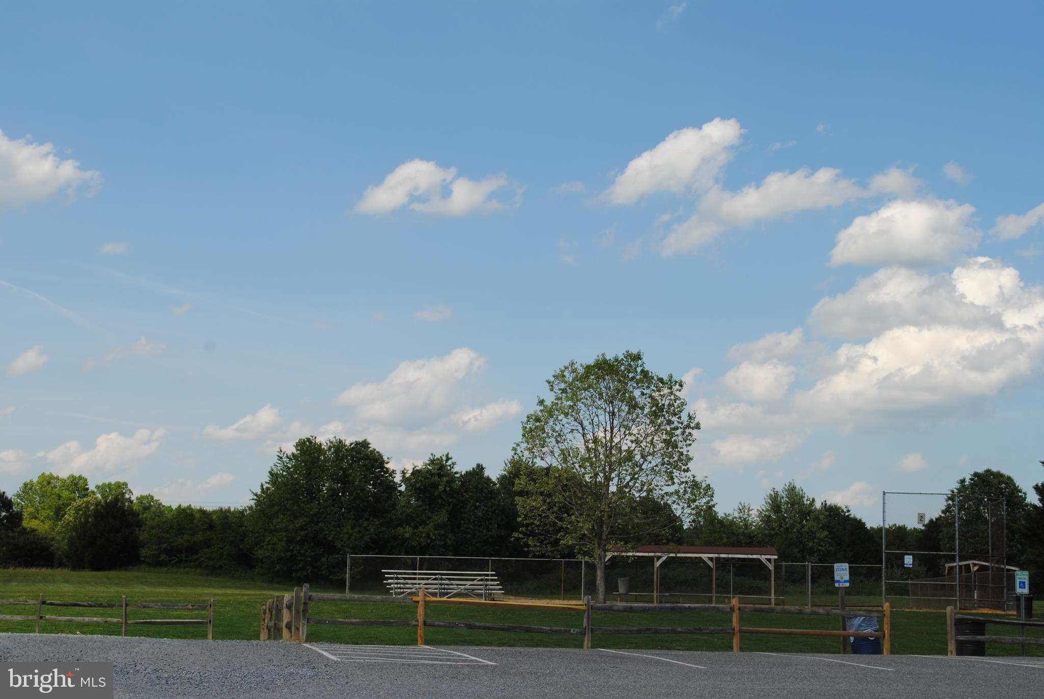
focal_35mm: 54
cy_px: 350
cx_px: 522
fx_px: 1568
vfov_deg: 25.1
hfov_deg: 36.8
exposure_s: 1/320
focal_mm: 36
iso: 100
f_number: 9
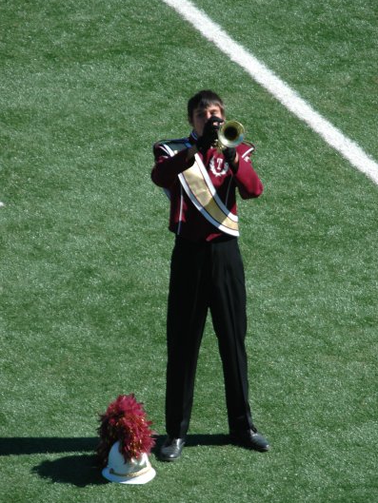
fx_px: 9518
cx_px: 189
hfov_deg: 2.3
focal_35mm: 654
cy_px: 266
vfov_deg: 3.0
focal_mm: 400
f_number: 5.6
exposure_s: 1/500
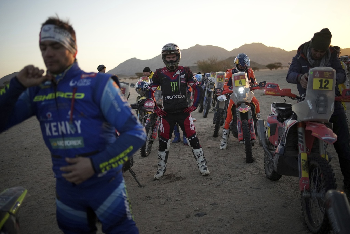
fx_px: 340
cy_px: 117
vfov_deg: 37.9
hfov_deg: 54.4
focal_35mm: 35
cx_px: 175
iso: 2500
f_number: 1.8
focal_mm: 35
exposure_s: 1/10000
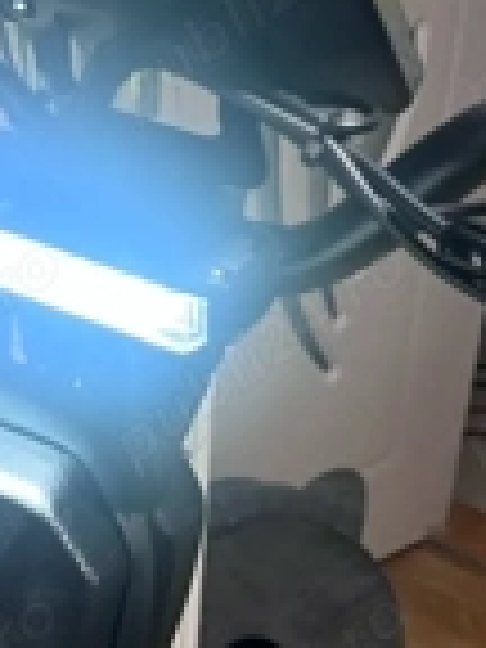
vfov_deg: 24.7
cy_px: 760
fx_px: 1348
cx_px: 0
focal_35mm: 72
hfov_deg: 19.8
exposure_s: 1/50
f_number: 1.5
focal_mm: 5.7
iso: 125
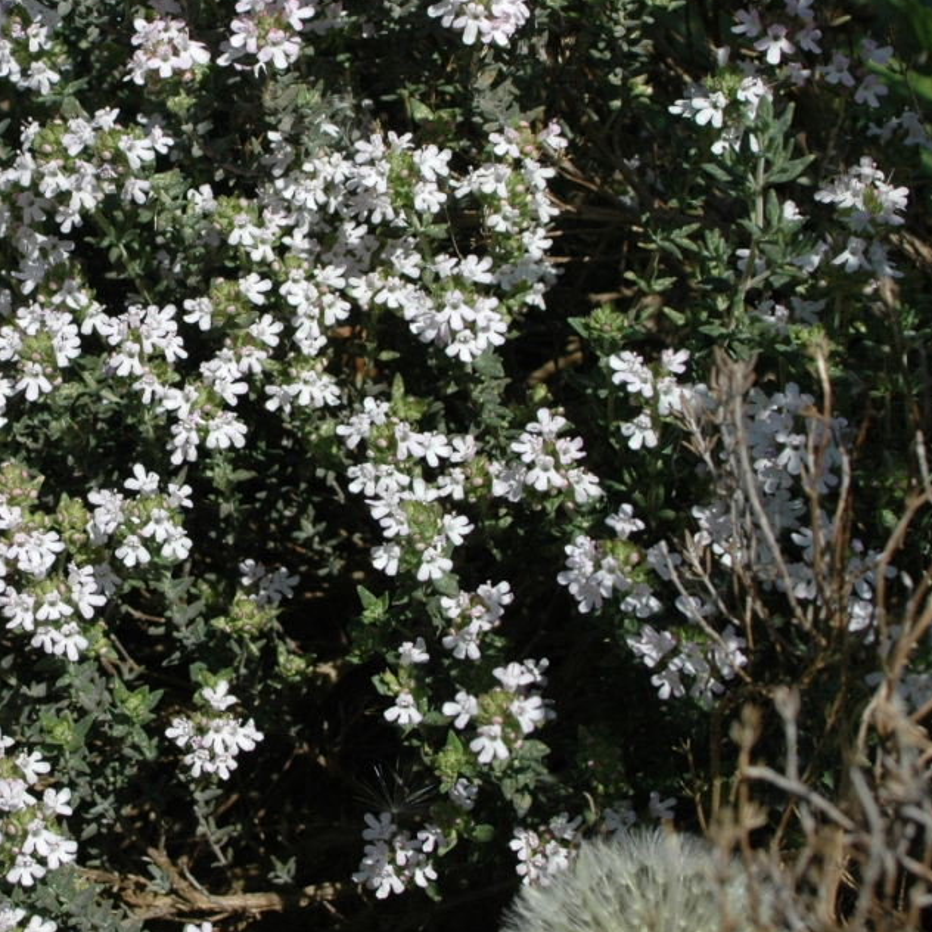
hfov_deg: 13.4
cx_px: 93
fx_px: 3929
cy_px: 349
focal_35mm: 129
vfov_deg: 13.5
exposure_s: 1/500
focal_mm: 50
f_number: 11
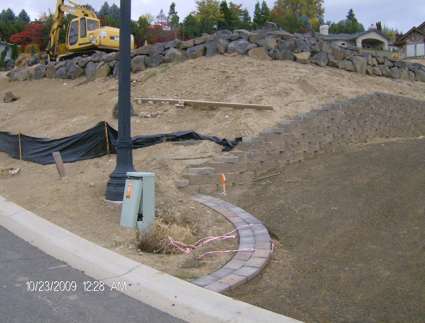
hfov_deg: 48.8
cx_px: 212
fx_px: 469
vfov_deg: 38.0
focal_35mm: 38
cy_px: 162
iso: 100
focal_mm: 6.4
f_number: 4.8
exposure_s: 1/281
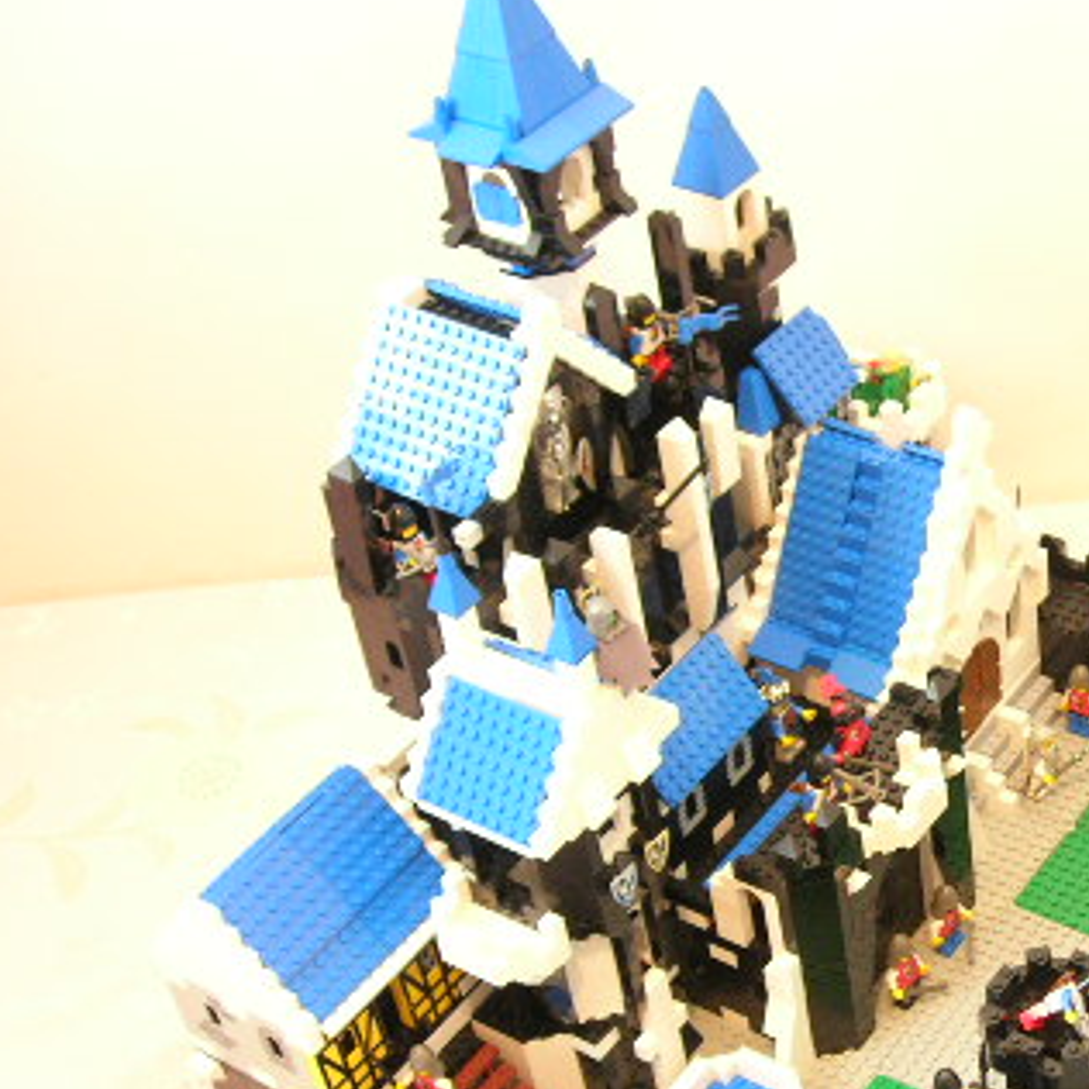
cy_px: 800
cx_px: 1058
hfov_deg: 24.3
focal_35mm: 68
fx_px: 2420
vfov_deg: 25.1
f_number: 2.8
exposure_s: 1/6.3
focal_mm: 7.8
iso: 200
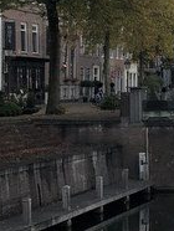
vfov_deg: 14.1
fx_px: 936
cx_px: 405
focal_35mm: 140
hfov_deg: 9.5
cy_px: 127
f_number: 1.8
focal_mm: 3.99
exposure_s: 1/140
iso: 20
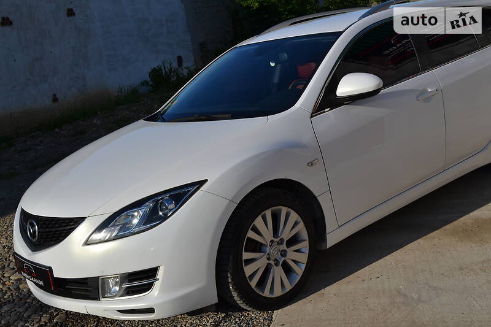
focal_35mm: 45
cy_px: 164
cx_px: 246
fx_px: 614
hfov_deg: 43.6
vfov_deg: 29.9
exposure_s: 1/320
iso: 100
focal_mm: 30
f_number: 9
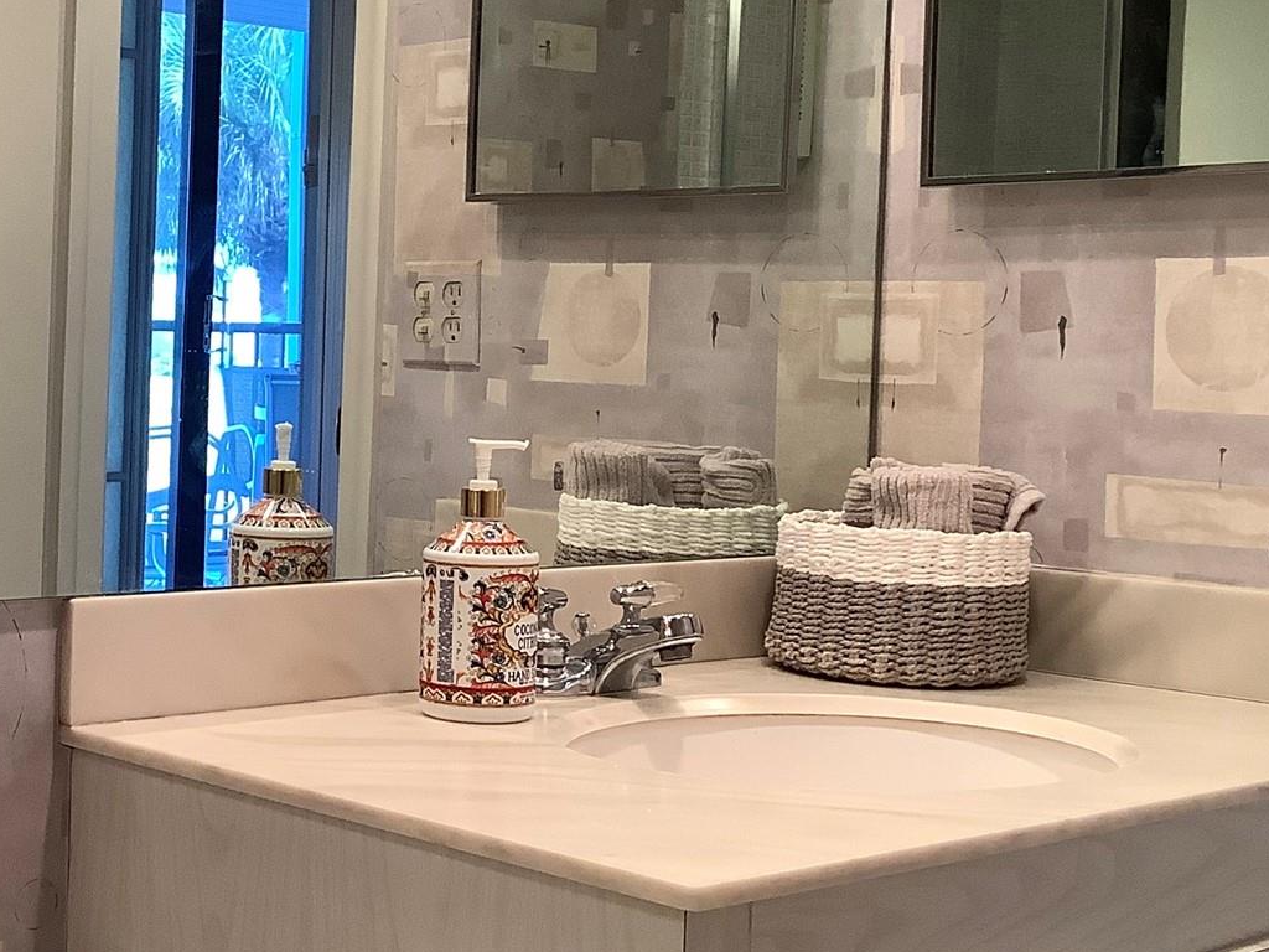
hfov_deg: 30.1
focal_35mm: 62
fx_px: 2273
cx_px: 185
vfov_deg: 23.6
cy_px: 413
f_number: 2.4
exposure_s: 1/50
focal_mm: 3.3
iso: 100
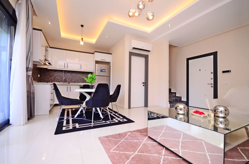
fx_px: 103
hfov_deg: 100.5
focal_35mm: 15
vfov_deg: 77.0
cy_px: 82
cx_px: 124
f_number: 5.6
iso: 320
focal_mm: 10
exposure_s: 1/60
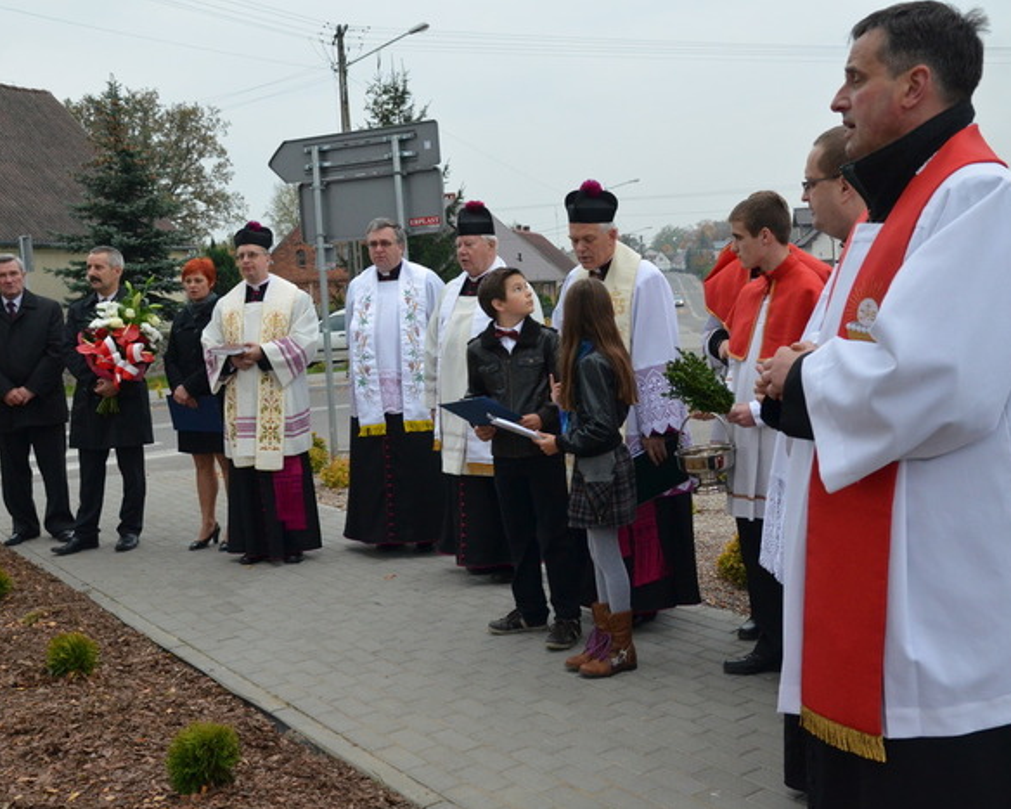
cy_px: 405
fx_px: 1227
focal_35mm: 41
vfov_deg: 36.5
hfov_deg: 44.8
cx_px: 516
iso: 1600
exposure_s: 1/320
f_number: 6.3
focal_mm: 24
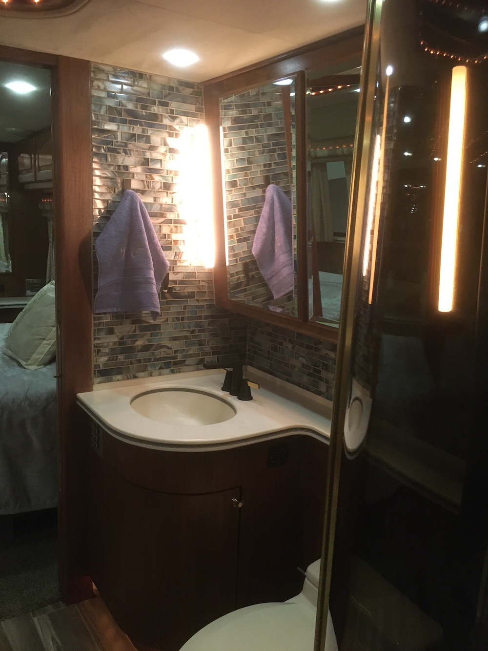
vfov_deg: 61.7
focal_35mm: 29
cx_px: 244
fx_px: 545
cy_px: 326
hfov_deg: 48.2
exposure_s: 1/30
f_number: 2.2
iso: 200
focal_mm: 4.15
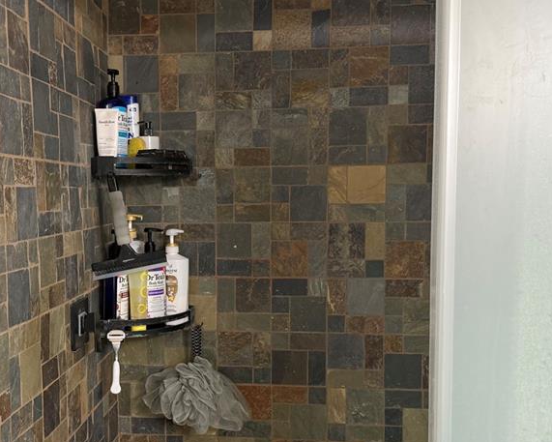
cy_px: 262
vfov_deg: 35.6
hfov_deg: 43.4
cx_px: 199
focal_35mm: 42
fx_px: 686
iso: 200
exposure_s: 1/60
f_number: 1.78
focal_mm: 6.76
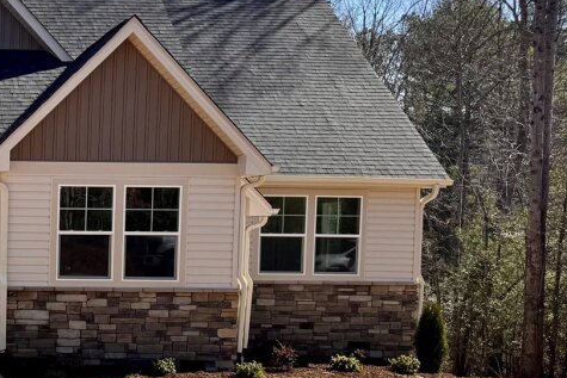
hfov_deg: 28.2
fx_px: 992
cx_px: -97
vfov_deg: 21.4
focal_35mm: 63
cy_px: 292
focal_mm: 6.76
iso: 80
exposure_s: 1/4049
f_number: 1.78
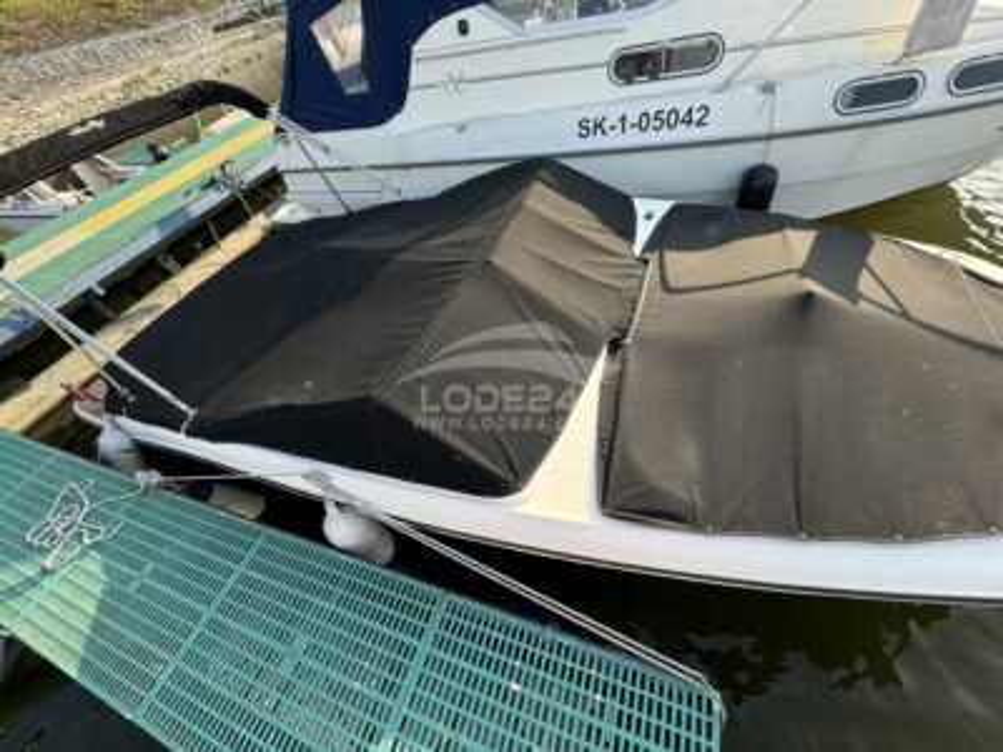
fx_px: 406
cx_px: 502
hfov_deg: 102.1
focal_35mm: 14
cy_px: 376
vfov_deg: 85.7
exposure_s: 1/276
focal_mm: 2.22
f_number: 2.2
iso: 40
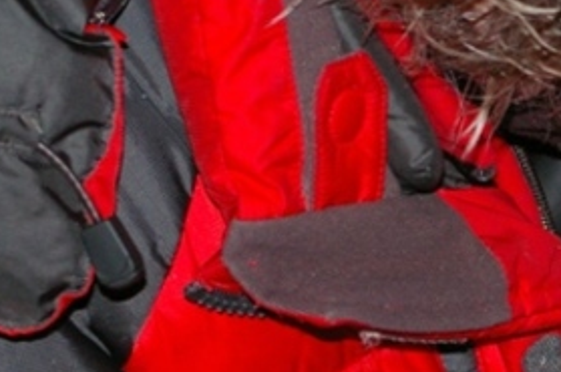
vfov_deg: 4.6
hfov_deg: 6.8
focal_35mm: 296
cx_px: 991
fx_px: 4601
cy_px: 150
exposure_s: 1/60
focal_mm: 55
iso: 800
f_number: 5.6
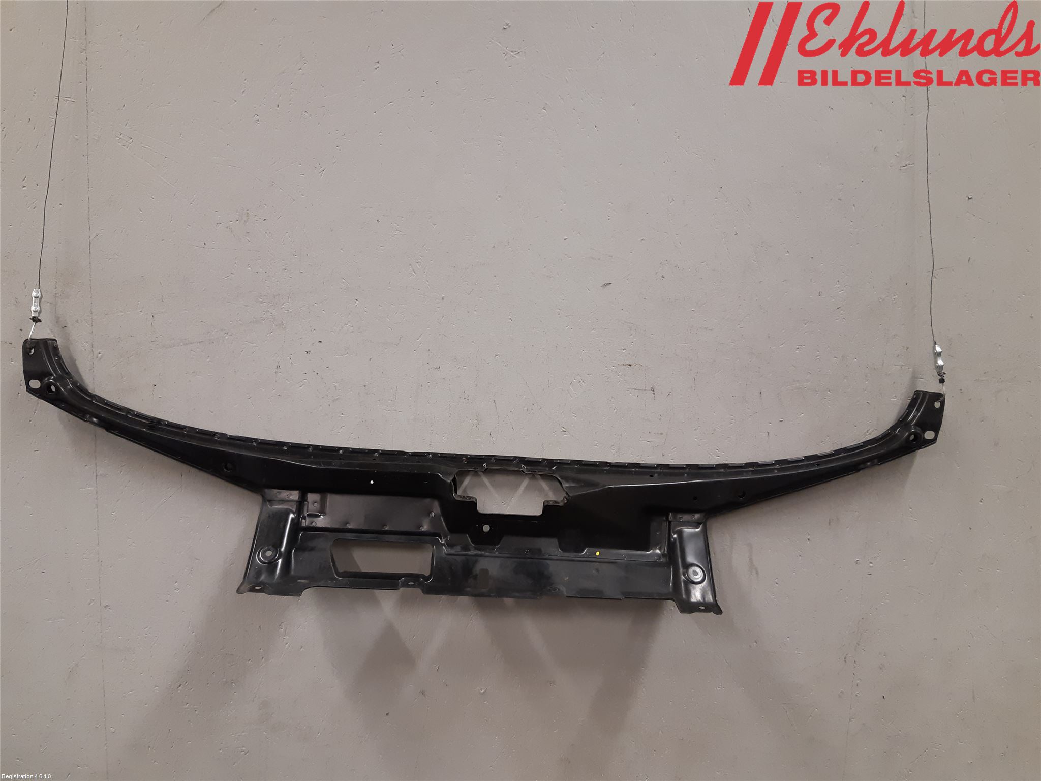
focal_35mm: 26
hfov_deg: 67.3
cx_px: 520
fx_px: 782
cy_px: 390
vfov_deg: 53.1
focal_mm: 3.93
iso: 160
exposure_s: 1/50
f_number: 1.7
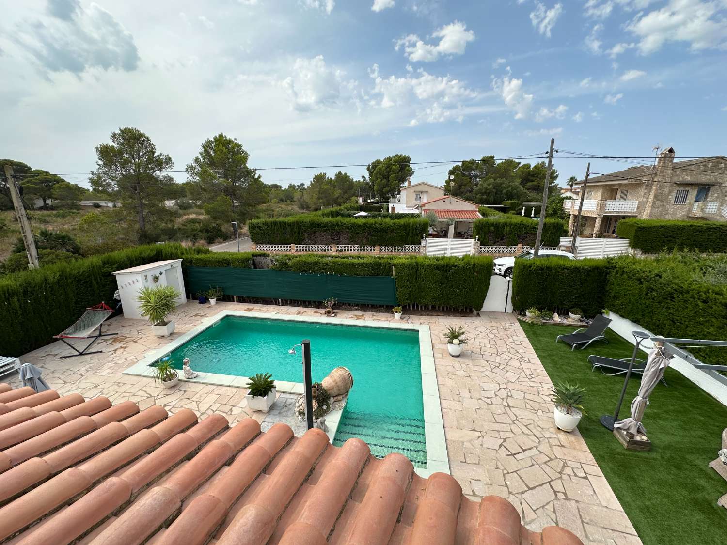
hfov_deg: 102.1
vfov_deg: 85.7
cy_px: 272
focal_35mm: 14
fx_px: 294
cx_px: 364
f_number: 2.2
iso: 40
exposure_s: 1/1092
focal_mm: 2.22
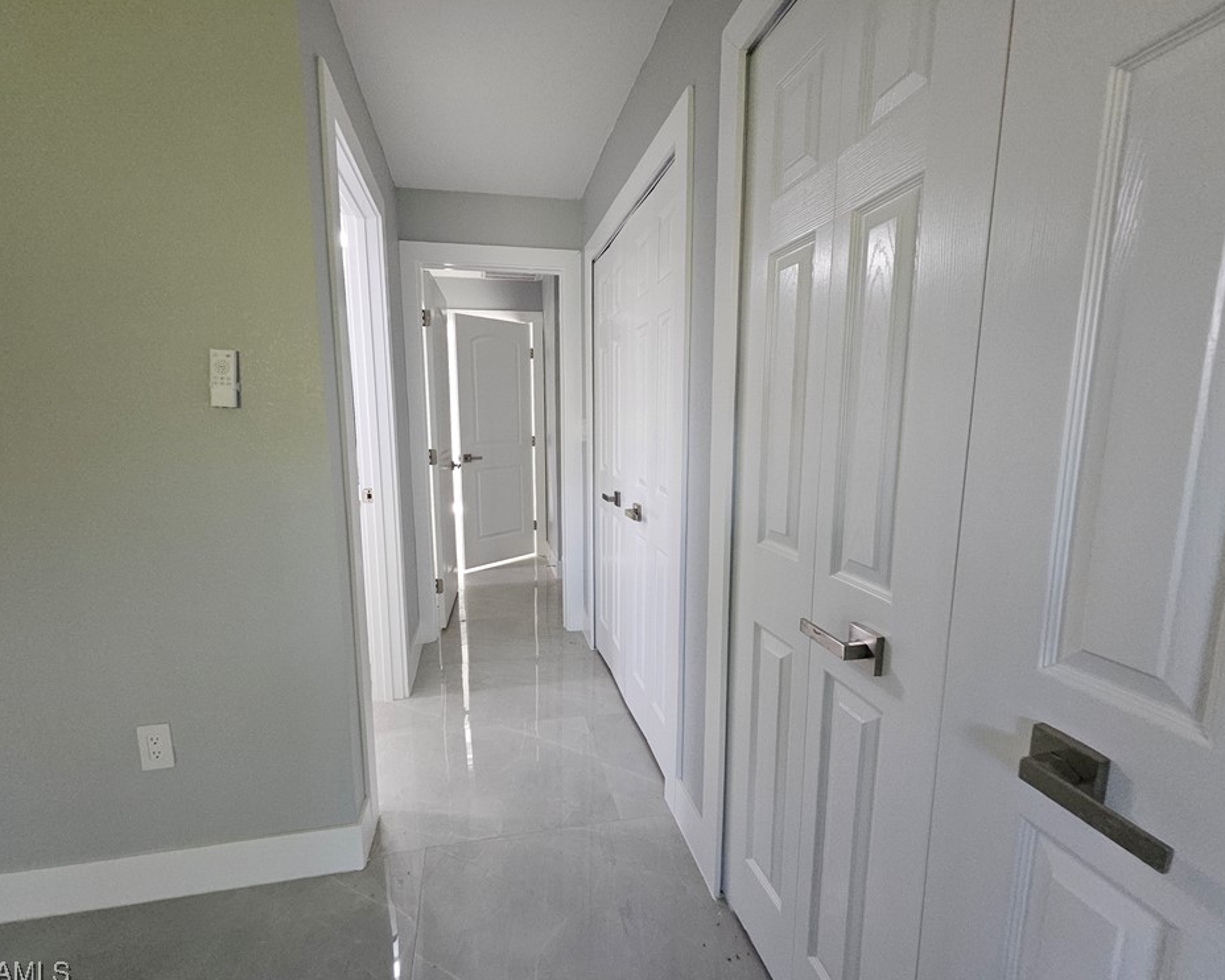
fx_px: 507
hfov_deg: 100.6
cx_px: 585
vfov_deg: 88.0
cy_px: 495
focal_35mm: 14
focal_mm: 1.74
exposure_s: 1/60
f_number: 2.2
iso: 250
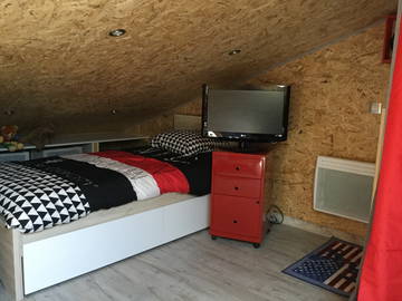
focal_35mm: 31
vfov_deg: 45.4
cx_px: 201
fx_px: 360
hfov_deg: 58.4
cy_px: 150
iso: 250
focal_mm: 3.3
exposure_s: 1/25
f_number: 2.4
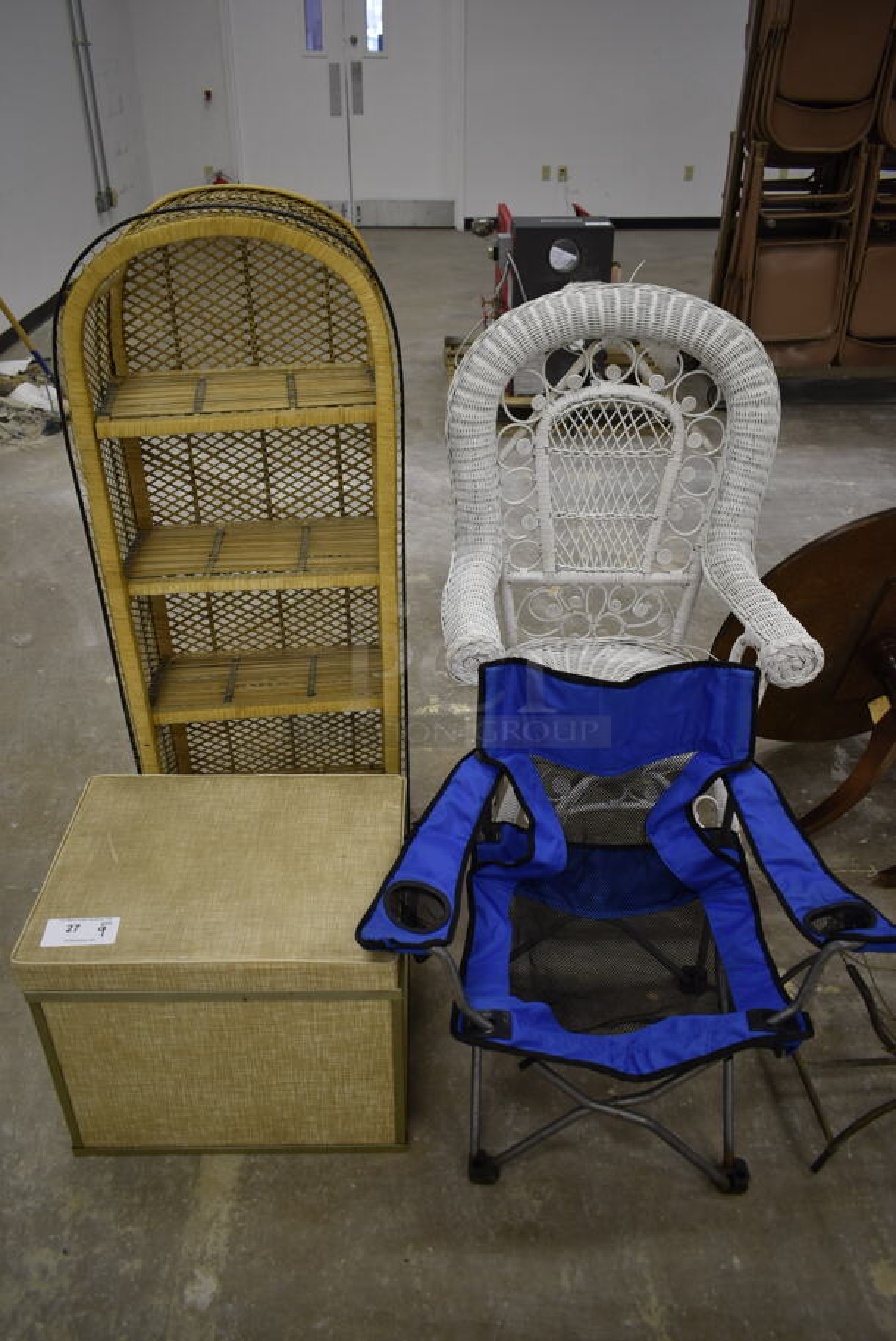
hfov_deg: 48.0
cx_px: 448
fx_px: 1006
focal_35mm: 27
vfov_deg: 67.3
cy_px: 670
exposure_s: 1/30
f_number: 3.5
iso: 220
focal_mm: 18
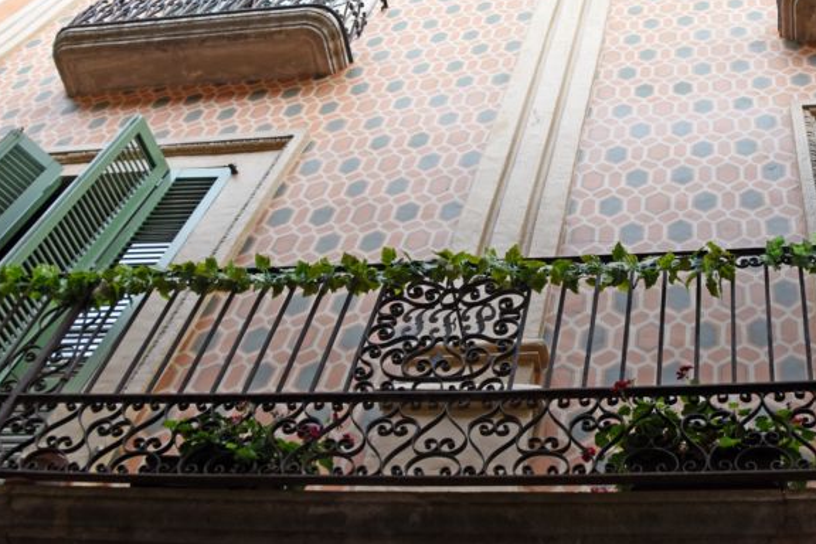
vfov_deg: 27.9
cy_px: 171
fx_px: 1088
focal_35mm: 48
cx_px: 595
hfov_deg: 40.2
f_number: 7.1
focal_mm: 18
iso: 400
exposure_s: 1/200
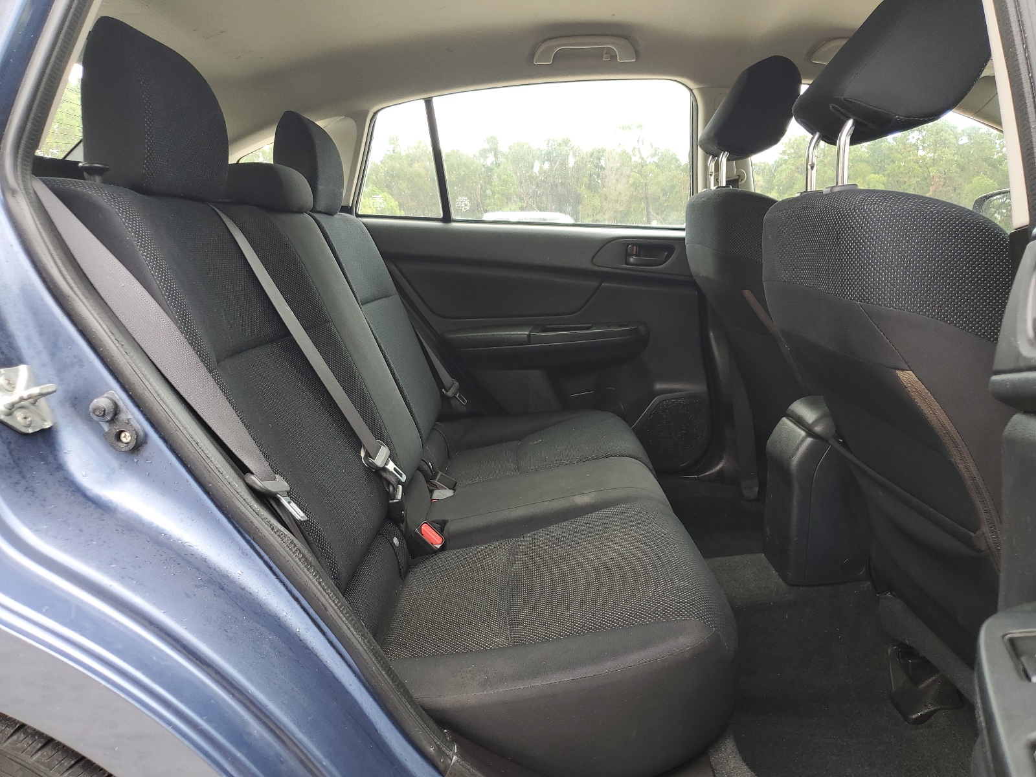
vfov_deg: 53.1
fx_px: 778
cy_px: 388
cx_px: 518
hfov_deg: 67.3
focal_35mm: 26
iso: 50
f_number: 1.5
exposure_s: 1/182
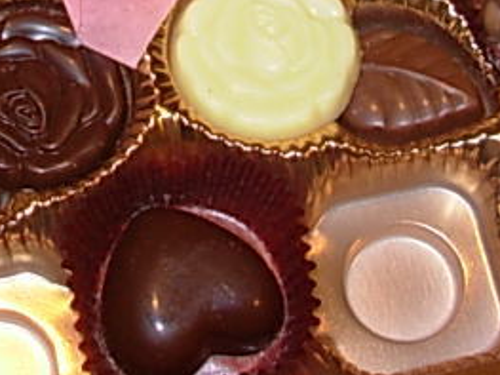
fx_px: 2137
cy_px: -80
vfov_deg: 9.9
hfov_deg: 13.3
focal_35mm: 148
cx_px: 122
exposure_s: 1/32
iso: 50
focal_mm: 6.3
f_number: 2.9
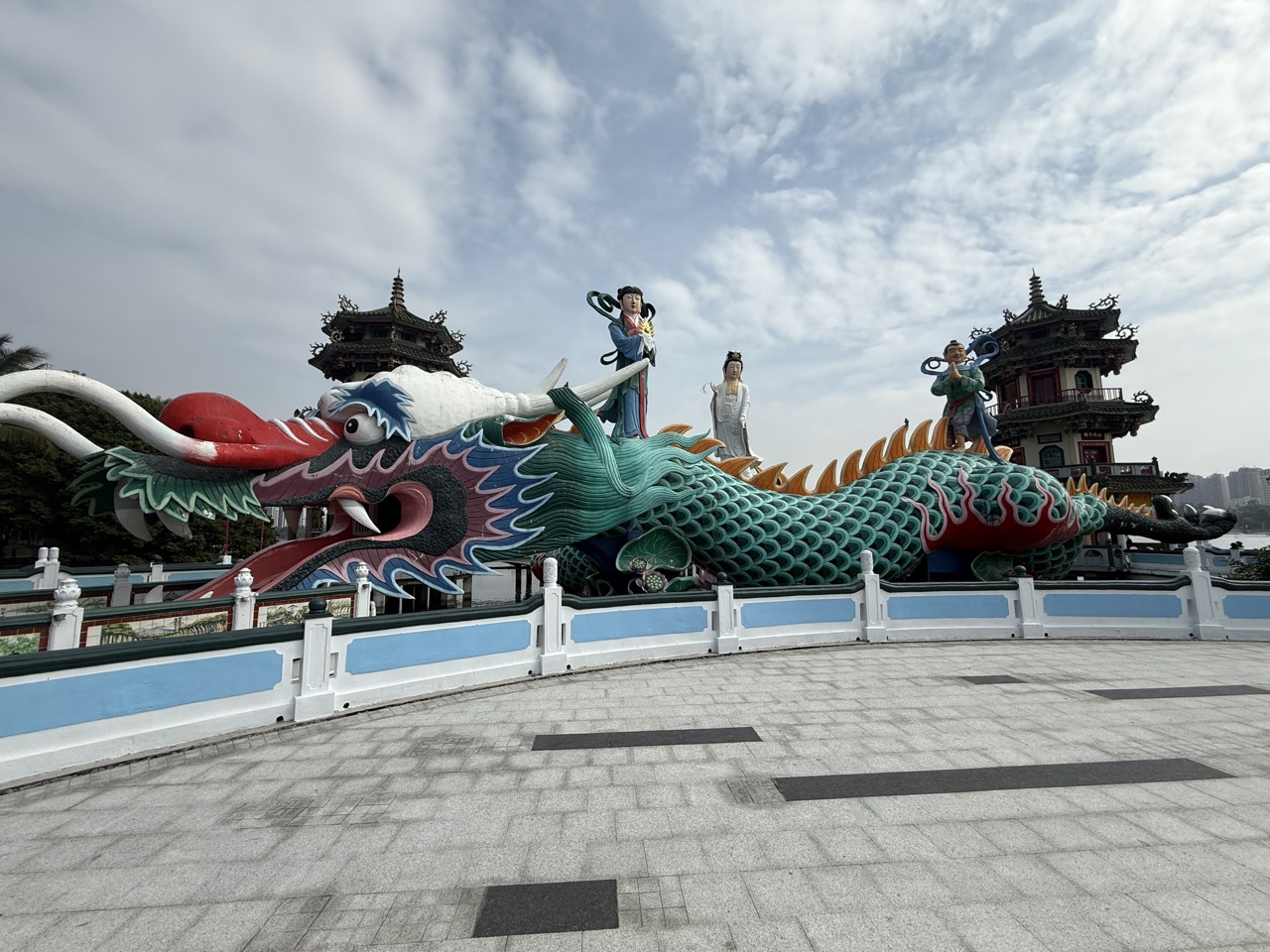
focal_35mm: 14
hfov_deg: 102.1
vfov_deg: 85.7
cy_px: 476
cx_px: 635
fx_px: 514
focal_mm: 2.22
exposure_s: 1/3663
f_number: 2.2
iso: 50
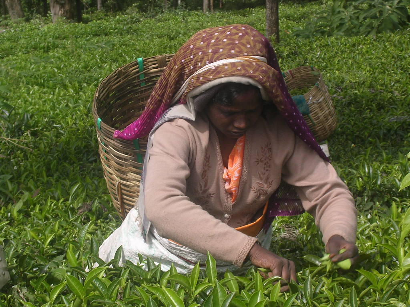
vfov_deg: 12.9
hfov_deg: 17.1
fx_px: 1362
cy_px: 154
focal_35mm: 115
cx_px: 205
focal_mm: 17.4
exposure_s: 1/257
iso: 100
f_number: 4.9
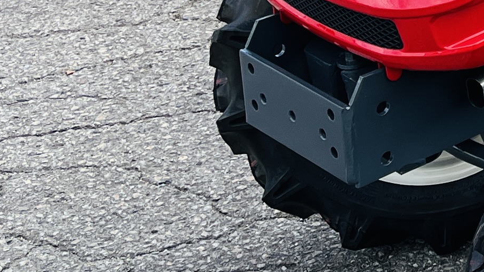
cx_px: 943
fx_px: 1604
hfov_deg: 14.5
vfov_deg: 9.1
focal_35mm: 125
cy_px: -261
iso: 50
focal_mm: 5.1
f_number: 1.6
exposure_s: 1/1046
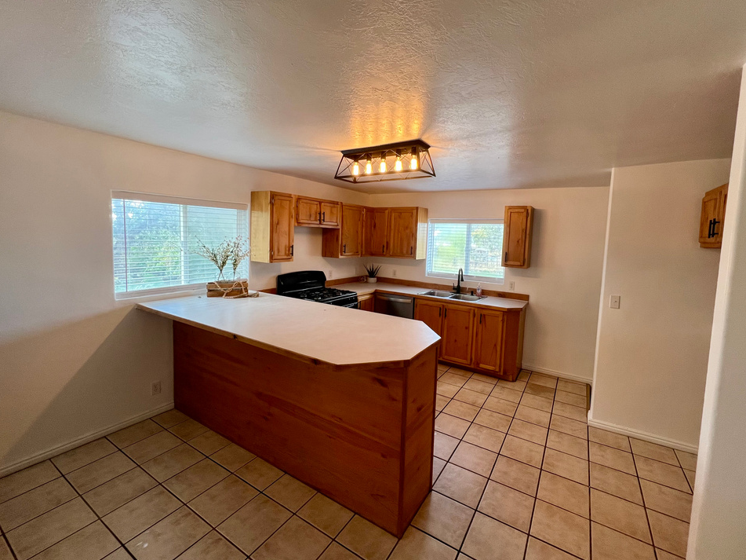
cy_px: 265
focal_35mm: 14
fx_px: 302
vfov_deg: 85.6
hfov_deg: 101.9
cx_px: 400
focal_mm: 1.57
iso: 160
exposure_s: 1/120
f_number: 1.8
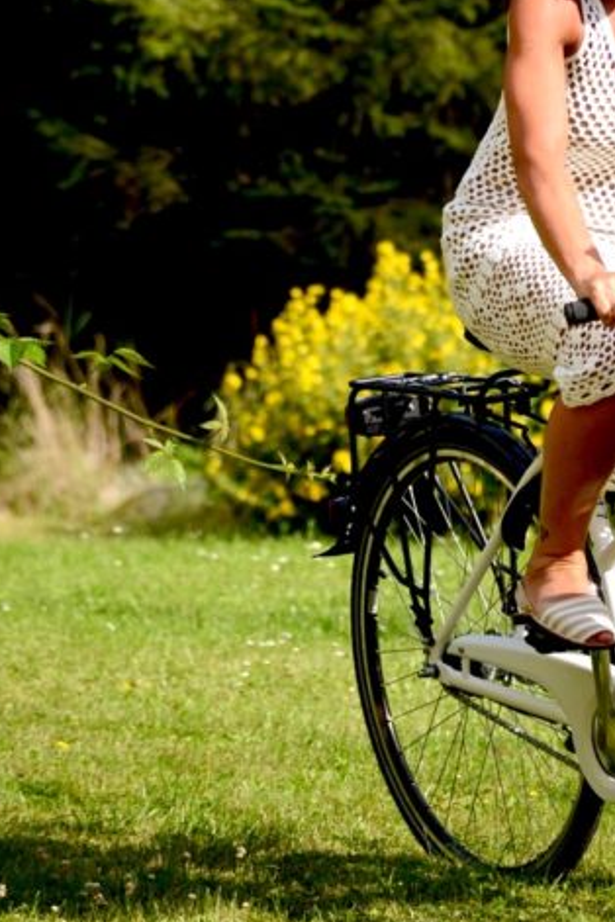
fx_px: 6688
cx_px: 607
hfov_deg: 5.3
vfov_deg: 7.9
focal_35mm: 261
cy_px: 241
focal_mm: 120
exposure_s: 1/2500
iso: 400
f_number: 4
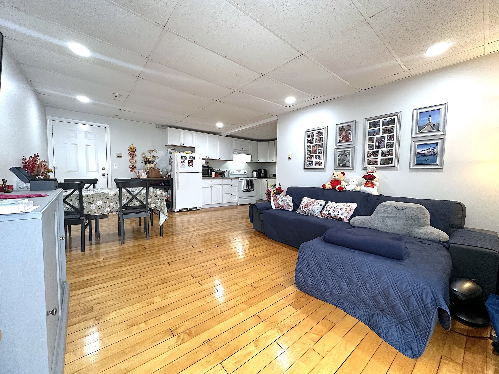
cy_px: 187
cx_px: 250
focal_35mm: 14
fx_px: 202
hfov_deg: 102.1
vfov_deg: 85.7
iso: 250
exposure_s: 1/120
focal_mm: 2.22
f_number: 2.2
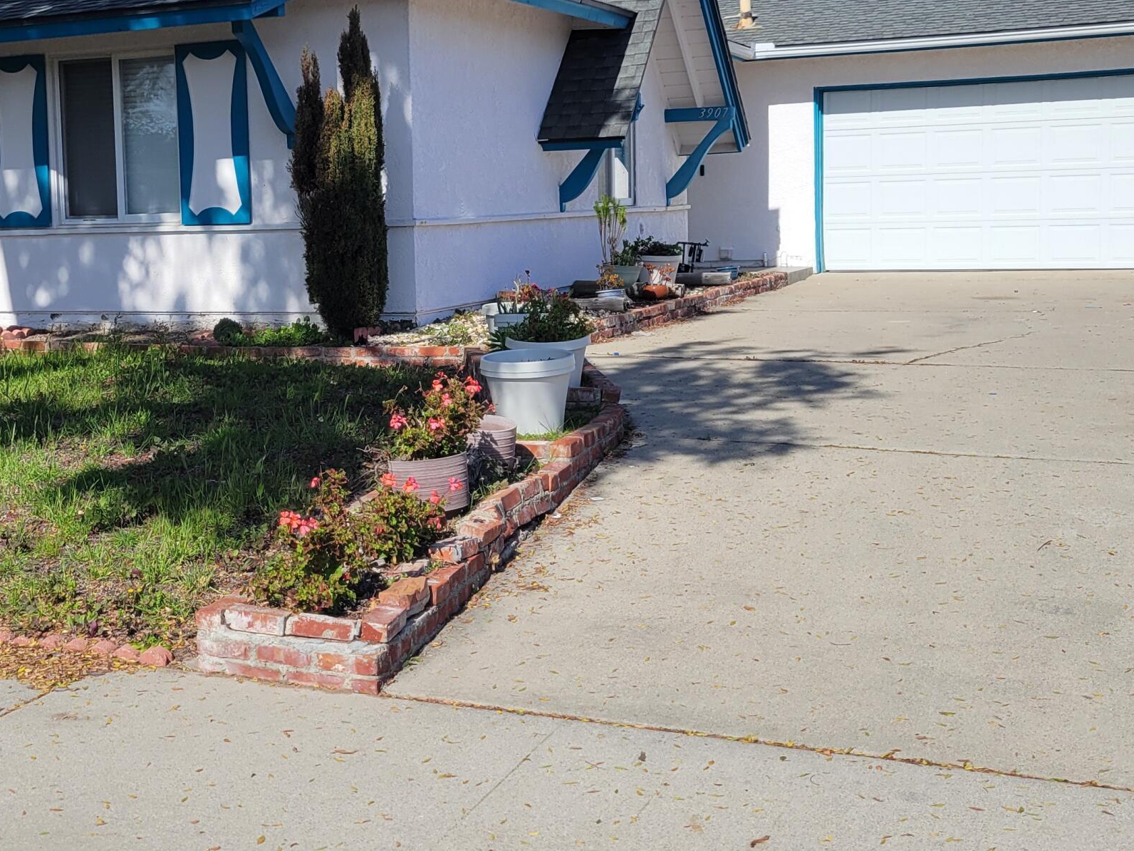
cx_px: 376
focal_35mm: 49
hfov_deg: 38.5
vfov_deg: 29.7
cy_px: 383
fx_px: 1605
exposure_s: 1/3418
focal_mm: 5.4
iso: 40
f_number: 1.8
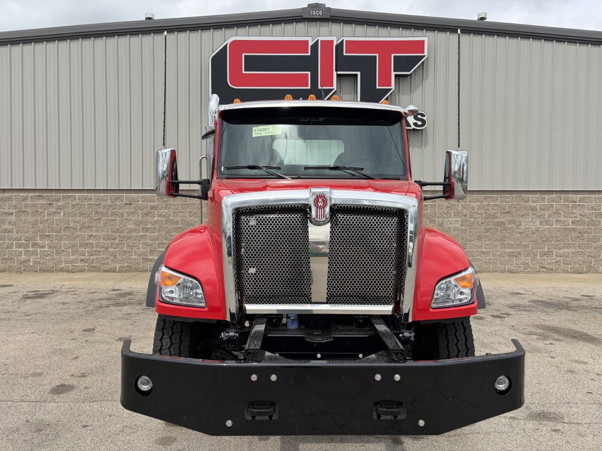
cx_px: 301
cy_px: 226
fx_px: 452
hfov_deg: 67.3
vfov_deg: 53.1
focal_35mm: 26
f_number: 1.6
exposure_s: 1/2364
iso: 50
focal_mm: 5.96
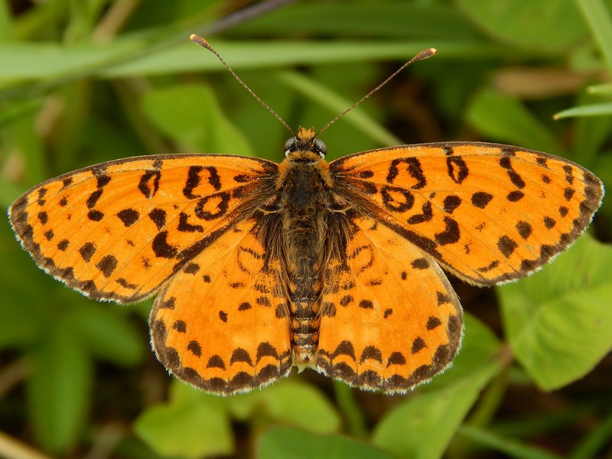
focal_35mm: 105
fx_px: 1856
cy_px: 230
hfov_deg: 18.7
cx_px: 306
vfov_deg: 14.1
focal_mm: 18.7
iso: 125
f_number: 4.5
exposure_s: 1/200
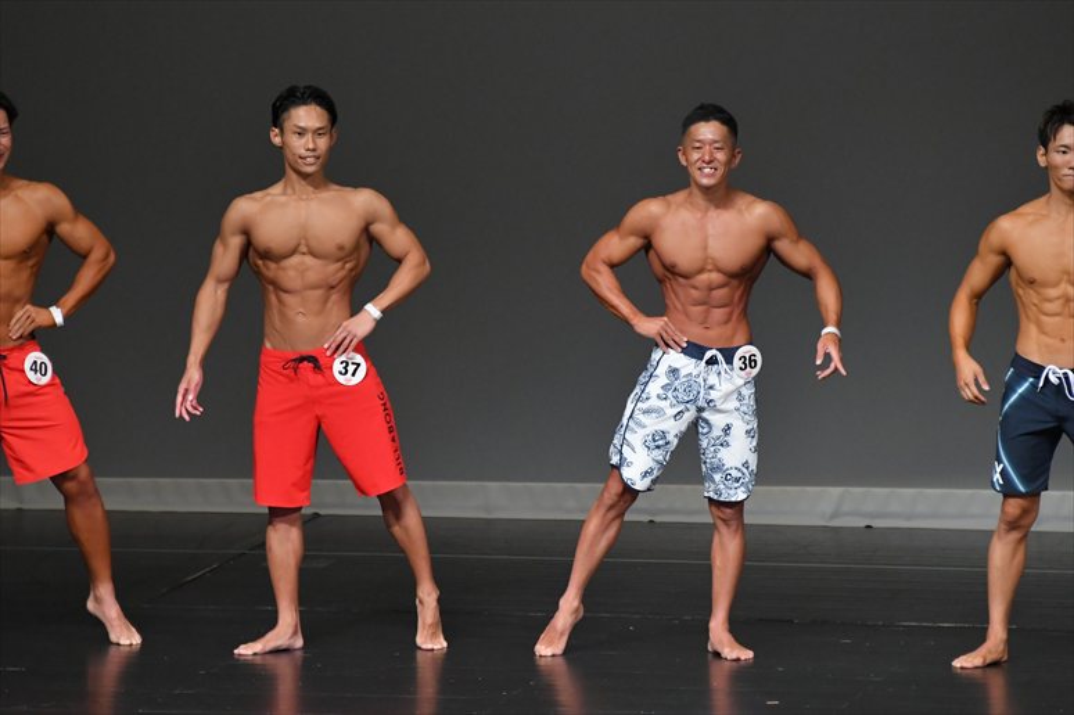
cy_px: 358
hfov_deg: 6.0
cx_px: 537
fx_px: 10288
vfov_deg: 4.0
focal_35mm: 345
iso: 4000
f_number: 5.6
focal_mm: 230
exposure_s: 1/400
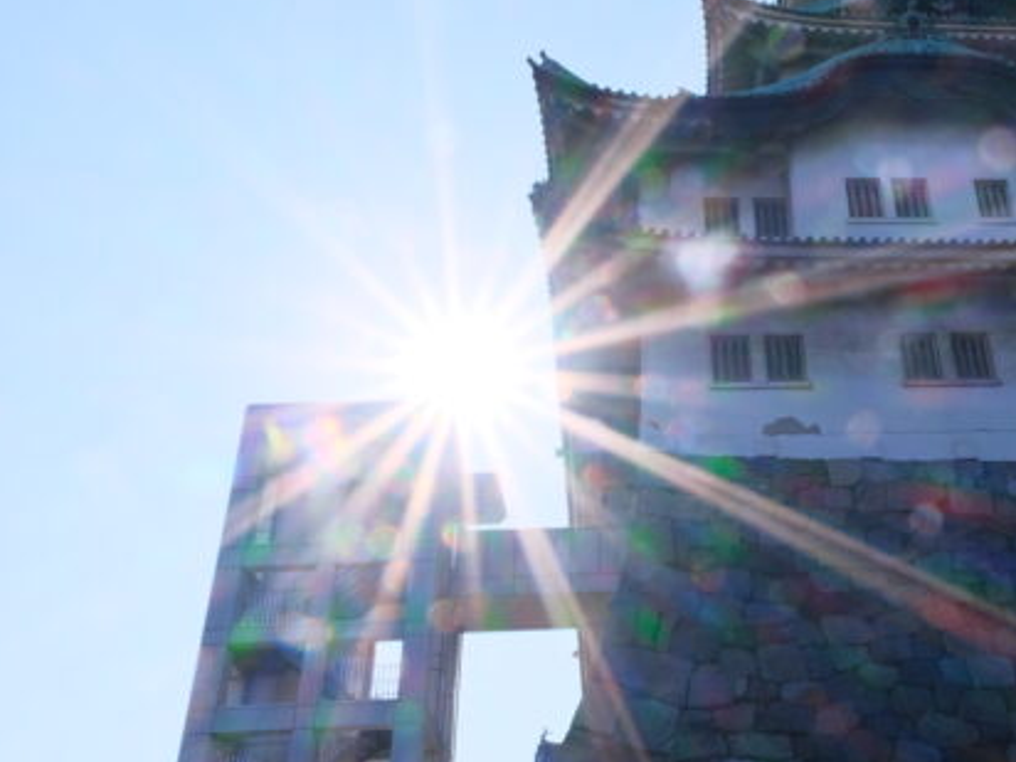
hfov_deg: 42.4
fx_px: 1262
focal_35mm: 43
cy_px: 237
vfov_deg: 33.2
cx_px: 769
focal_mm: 16
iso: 800
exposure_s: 1/200
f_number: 20
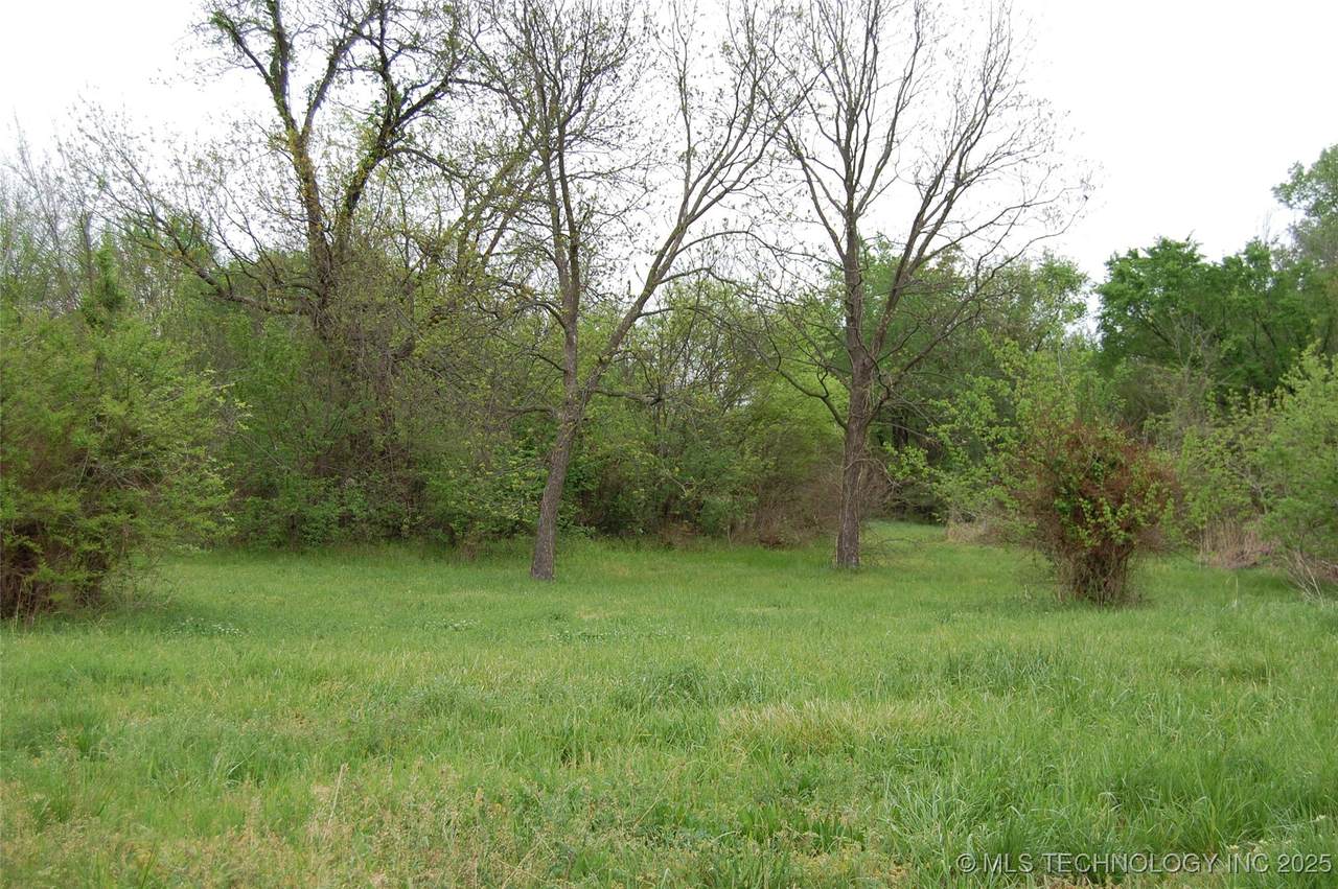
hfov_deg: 42.4
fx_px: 1727
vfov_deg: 28.9
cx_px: 669
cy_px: 444
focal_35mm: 46
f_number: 5.6
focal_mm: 31
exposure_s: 1/125
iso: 200
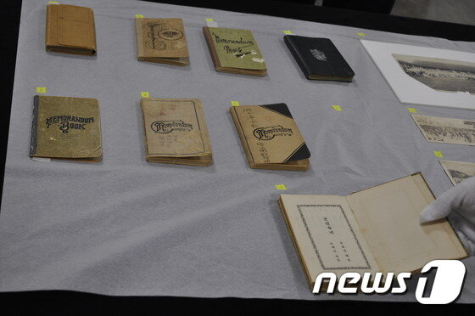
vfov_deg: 25.0
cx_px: 238
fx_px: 712
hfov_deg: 36.9
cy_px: 158
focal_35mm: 54
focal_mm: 36
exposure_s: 1/60
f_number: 5
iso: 450
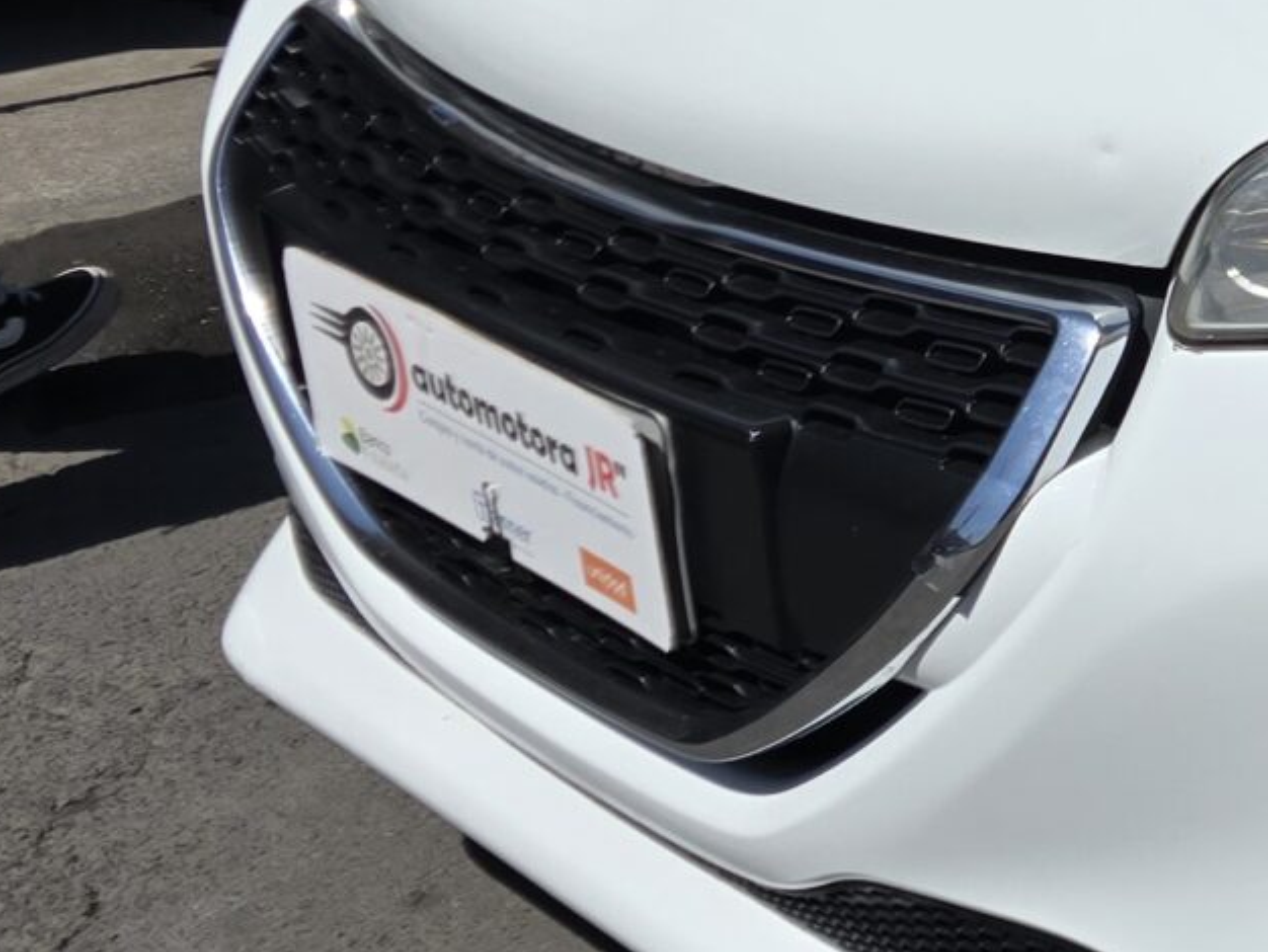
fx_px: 3445
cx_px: 2337
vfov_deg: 15.6
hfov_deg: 16.9
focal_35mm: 94
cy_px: 115
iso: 12
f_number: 1.7
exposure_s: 1/1501
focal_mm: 6.3
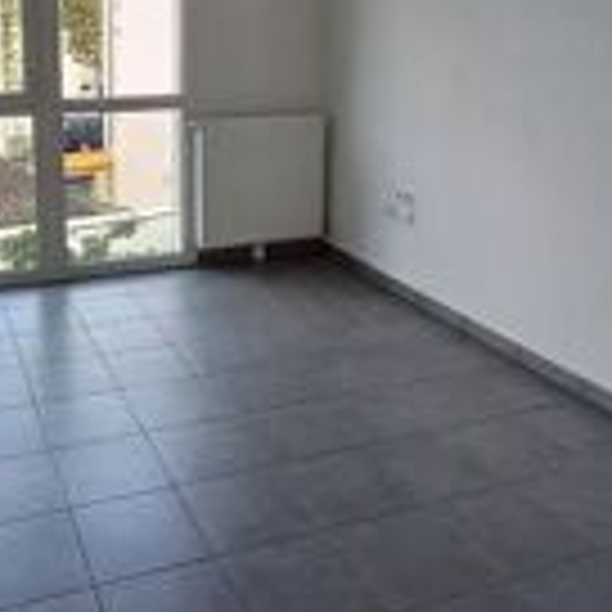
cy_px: 151
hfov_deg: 44.7
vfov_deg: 44.5
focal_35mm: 36
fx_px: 720
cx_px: 162
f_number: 2.2
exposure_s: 1/100
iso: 50
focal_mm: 1.42
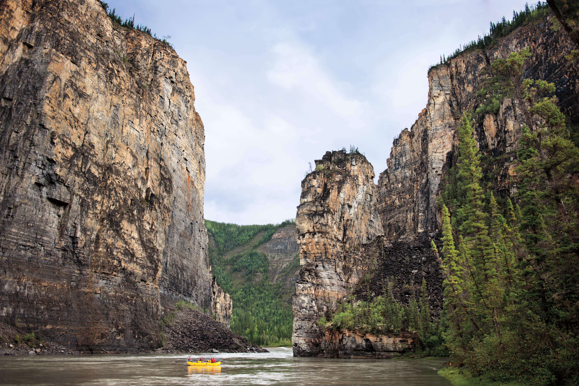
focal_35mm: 29
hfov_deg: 63.7
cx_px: 290
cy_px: 193
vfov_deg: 45.0
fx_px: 466
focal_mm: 29
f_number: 3.2
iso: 200
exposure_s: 1/1250
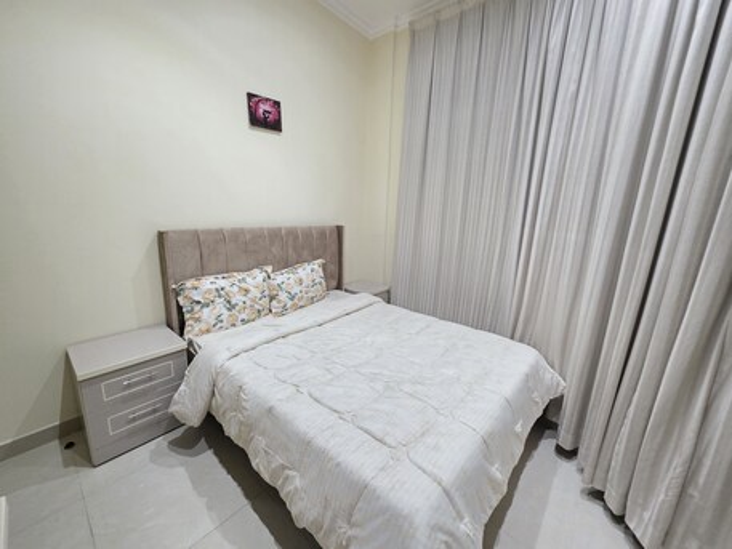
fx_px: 275
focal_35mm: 13
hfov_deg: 106.2
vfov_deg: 89.9
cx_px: 366
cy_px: 274
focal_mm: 2.2
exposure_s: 1/50
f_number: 1.9
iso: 640
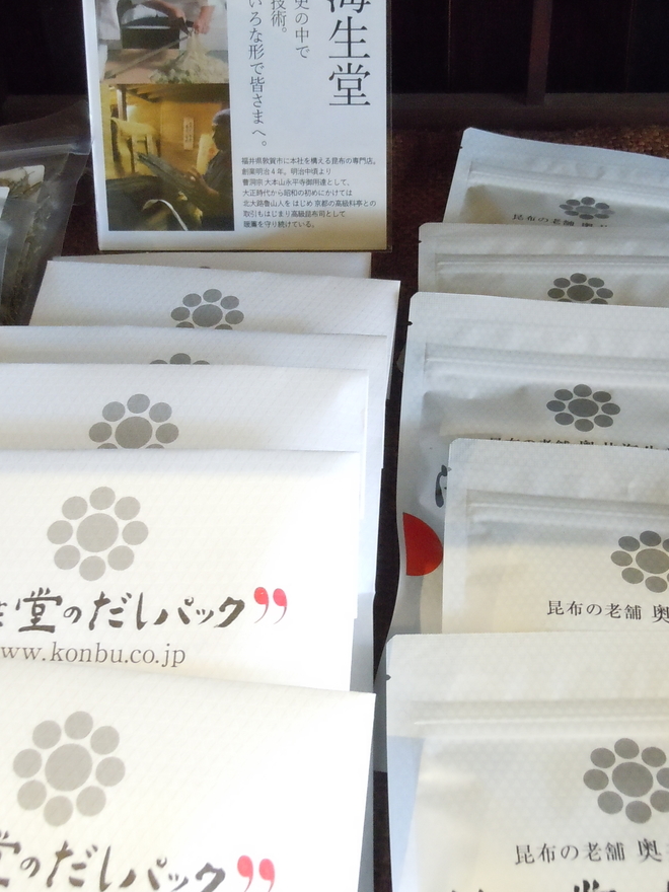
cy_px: 383
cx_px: 387
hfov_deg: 32.1
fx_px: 1160
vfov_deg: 42.0
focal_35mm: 45
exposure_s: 1/15
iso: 800
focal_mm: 5.9
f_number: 4
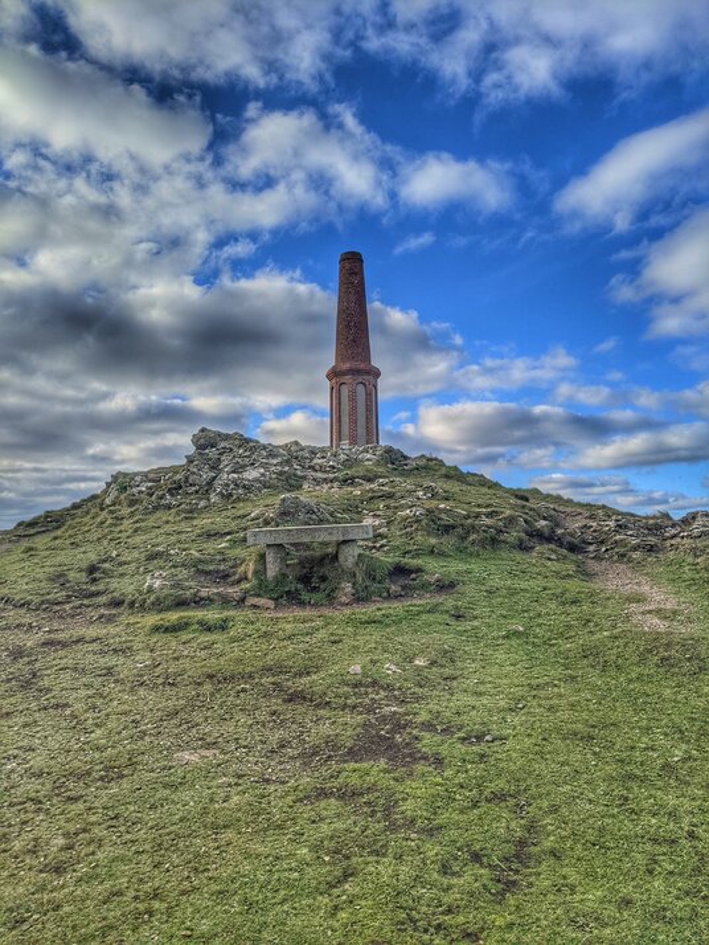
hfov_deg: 51.4
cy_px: 472
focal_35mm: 27
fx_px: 737
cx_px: 354
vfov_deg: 65.3
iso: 54
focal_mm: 4.44
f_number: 1.8
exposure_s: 1/2933
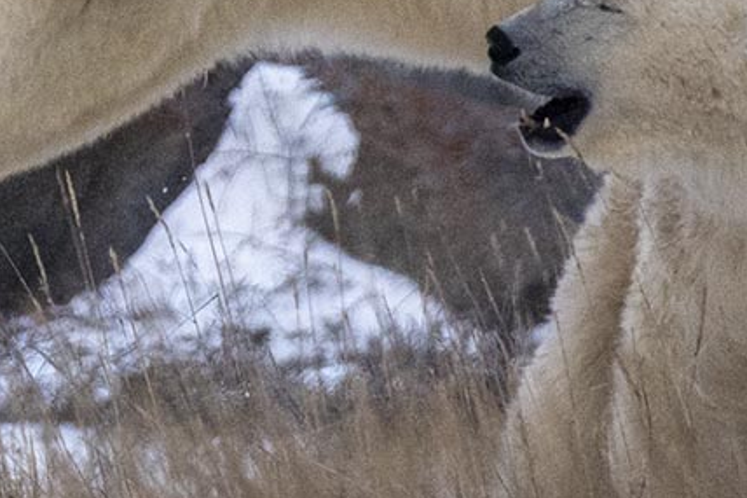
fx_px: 34886
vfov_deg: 0.8
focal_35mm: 1682
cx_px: 236
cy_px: 115
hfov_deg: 1.2
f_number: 7.1
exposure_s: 1/1250
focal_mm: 600
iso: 2200
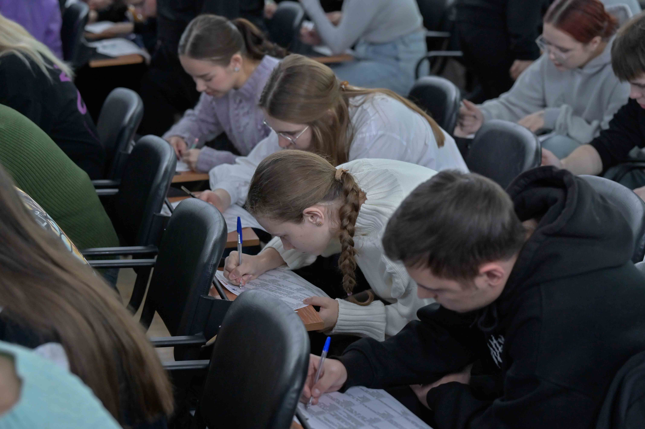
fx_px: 1307
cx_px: 322
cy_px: 214
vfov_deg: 18.6
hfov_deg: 27.7
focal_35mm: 73
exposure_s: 1/320
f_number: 3.5
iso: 2000
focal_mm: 73
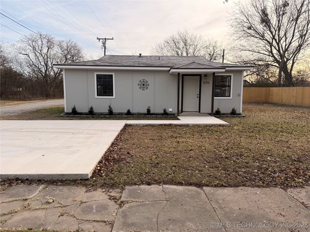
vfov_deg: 56.8
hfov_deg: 71.6
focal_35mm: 24
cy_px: 116
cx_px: 155
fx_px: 215
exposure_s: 1/2525
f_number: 1.78
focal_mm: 6.76
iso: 100
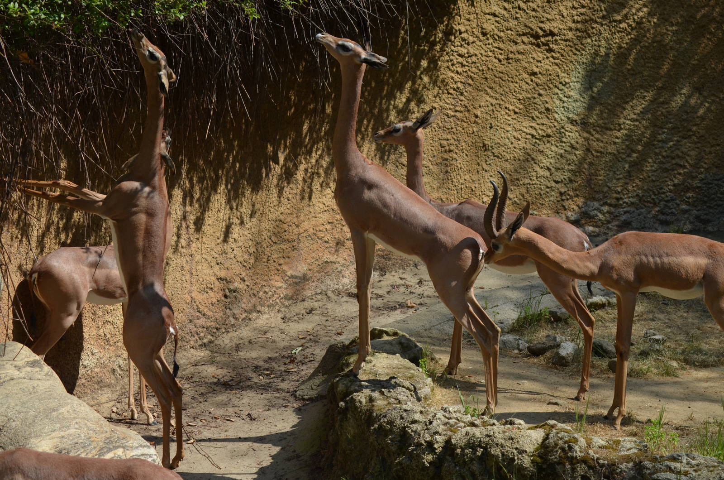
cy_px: 240
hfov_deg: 19.5
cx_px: 362
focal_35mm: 105
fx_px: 2107
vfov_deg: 13.0
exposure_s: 1/640
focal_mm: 70
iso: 200
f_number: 6.3
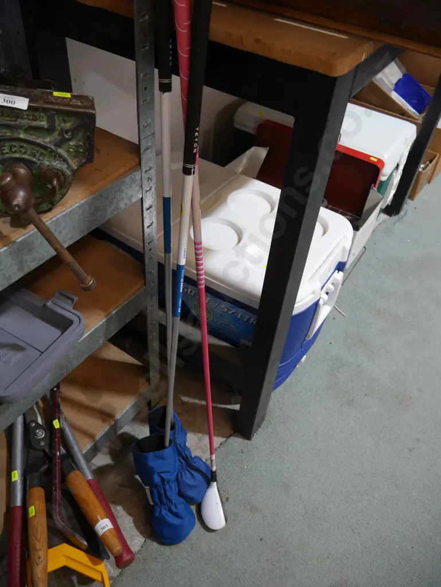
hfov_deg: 49.8
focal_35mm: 28
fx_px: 475
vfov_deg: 63.4
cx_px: 220
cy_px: 294
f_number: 3.5
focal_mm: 14
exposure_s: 1/60
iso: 320
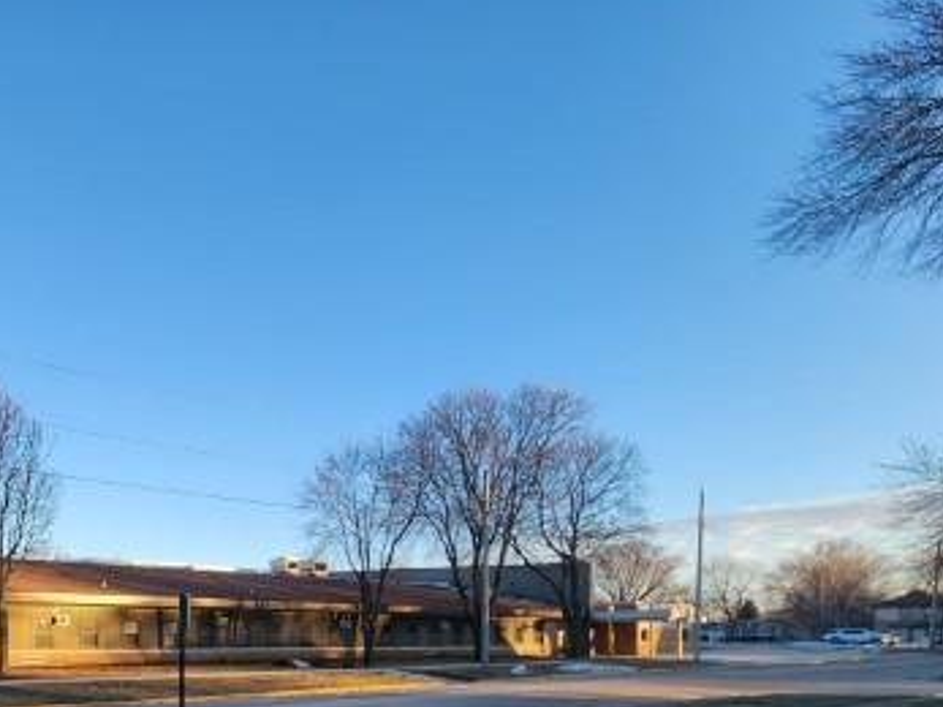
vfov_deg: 50.7
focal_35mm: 24
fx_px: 654
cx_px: 120
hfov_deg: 61.9
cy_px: 628
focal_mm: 2.2
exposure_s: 1/384
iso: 50
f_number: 2.2
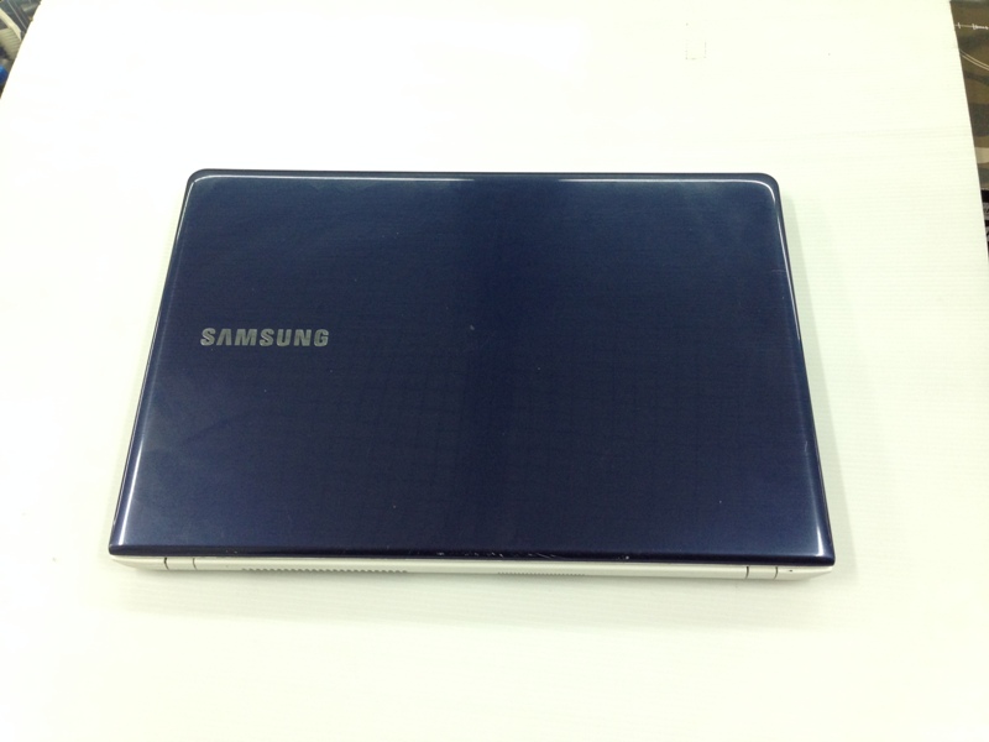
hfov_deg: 55.4
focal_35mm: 33
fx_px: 943
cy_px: 371
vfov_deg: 42.9
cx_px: 494
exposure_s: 1/20
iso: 100
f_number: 2.4
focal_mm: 4.12
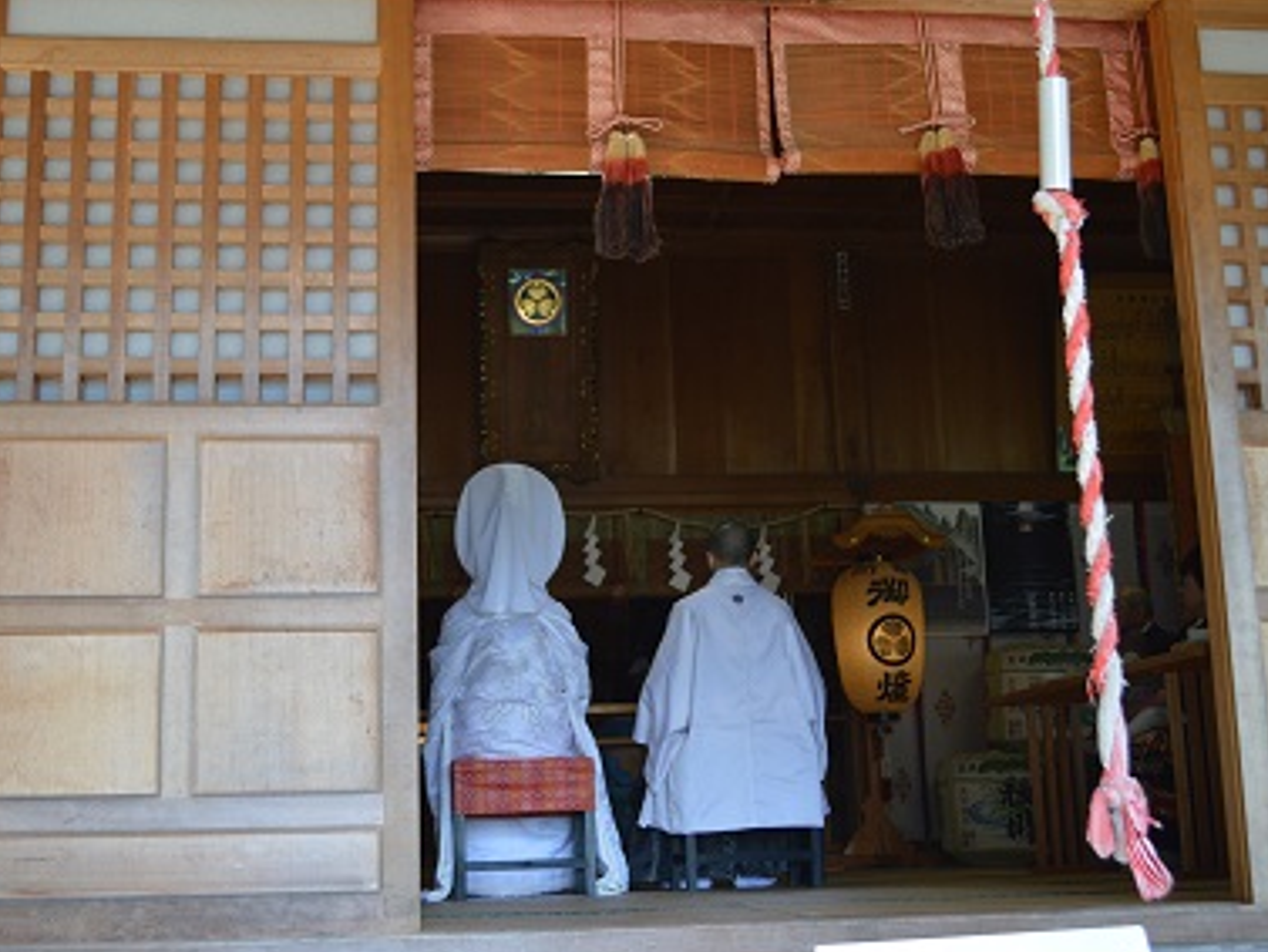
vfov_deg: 33.6
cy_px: 479
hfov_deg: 43.8
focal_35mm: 43
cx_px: 604
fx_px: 1576
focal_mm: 26
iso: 400
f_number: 4.2
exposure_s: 1/60
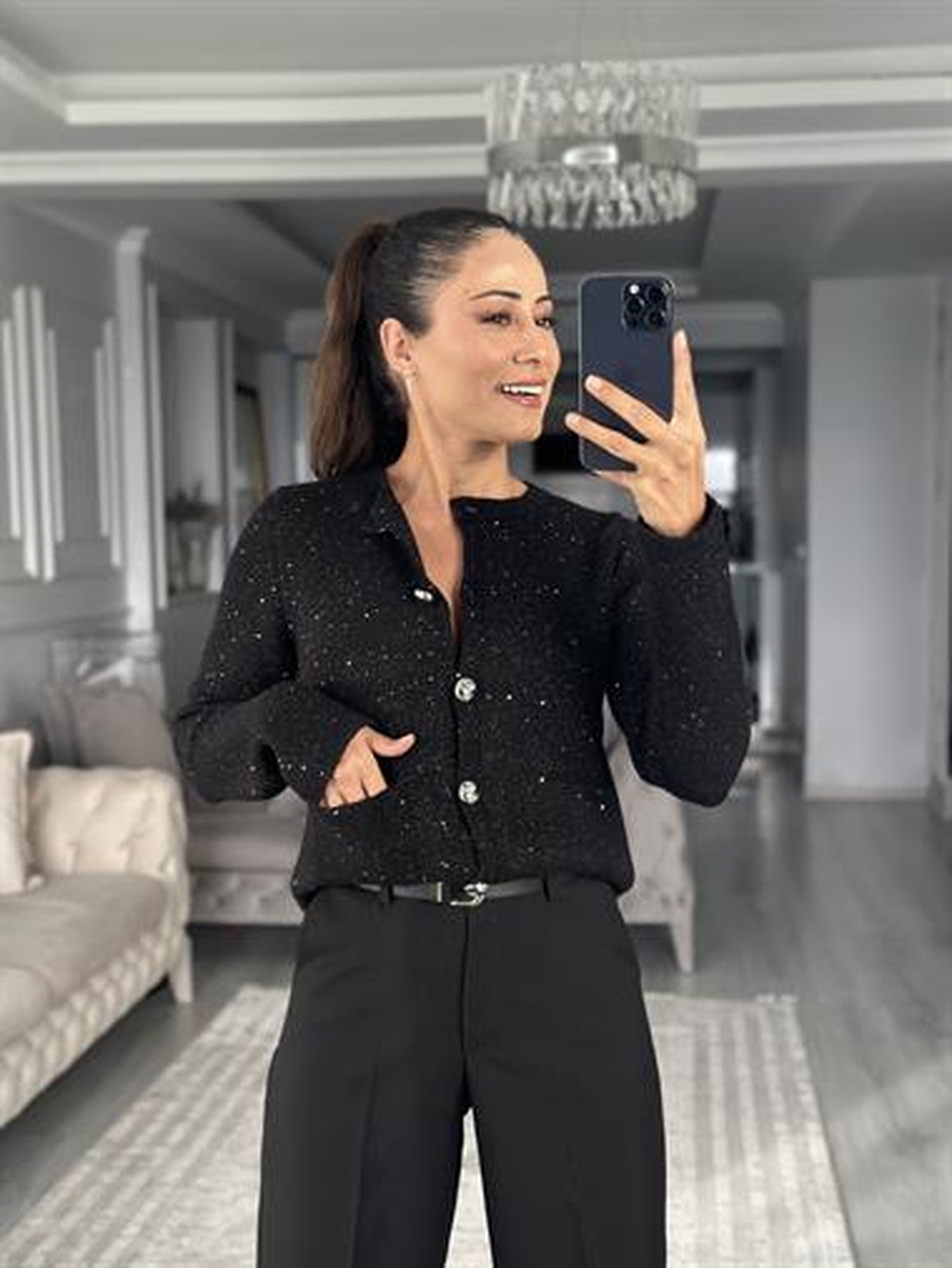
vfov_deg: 39.6
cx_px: 476
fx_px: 1759
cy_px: 634
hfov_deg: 30.3
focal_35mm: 48
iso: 125
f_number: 1.78
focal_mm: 6.86
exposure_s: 1/121
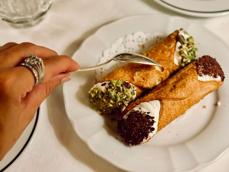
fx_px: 318
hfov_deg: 39.7
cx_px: 114
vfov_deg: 30.3
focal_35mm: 48
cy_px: 86
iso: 640
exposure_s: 1/30
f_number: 1.78
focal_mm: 6.76
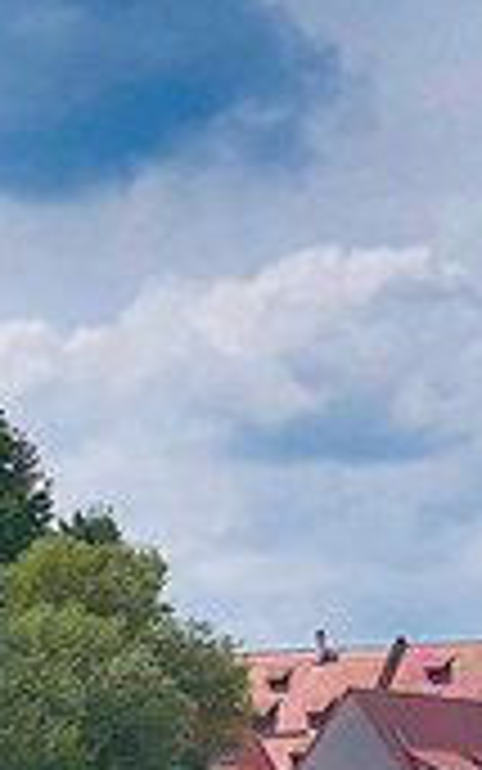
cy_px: 214
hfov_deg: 4.9
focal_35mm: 267
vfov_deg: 7.9
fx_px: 5607
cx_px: 369
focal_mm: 11.7
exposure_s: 1/1600
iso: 125
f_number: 4
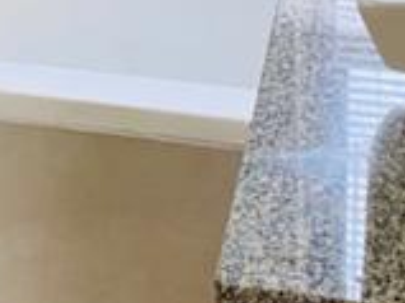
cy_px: -280
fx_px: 1532
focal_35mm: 131
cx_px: -64
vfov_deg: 10.5
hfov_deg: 14.6
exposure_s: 1/66
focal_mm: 4.25
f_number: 1.8
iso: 125
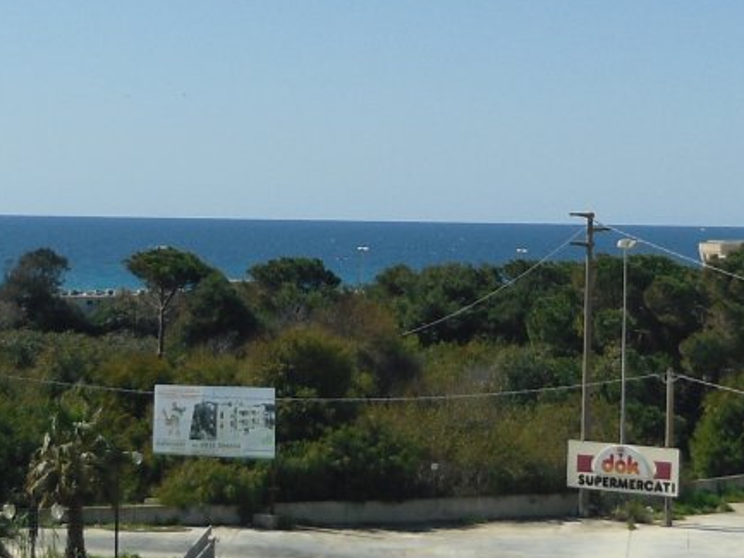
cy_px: 192
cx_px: 460
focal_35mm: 113
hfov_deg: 17.4
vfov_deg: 13.1
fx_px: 2429
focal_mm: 6
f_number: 8.1
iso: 80
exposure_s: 1/304
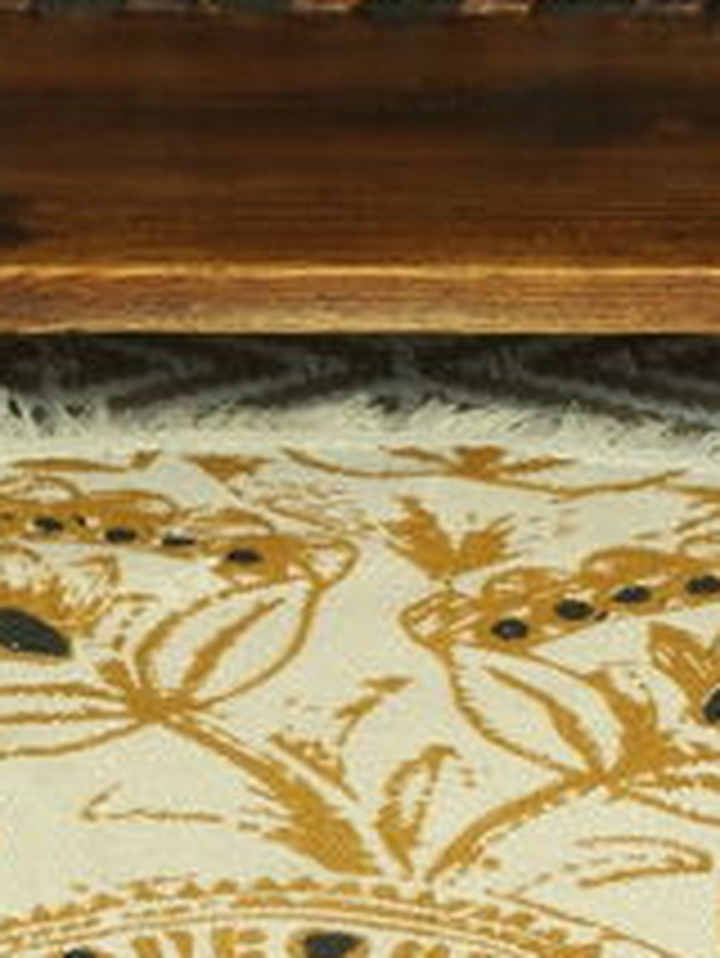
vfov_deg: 9.7
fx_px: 5513
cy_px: -418
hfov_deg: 7.5
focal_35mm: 199
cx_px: 324
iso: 800
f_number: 5.6
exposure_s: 1/30
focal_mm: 32
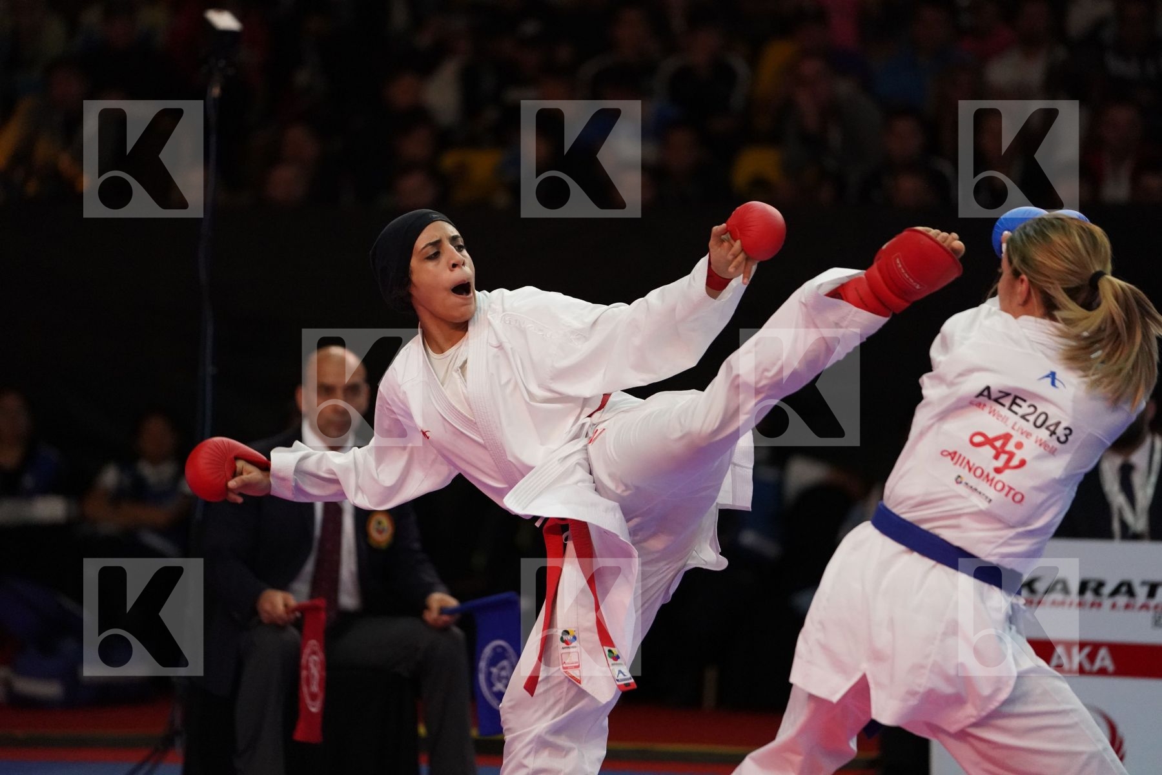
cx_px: 581
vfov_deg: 6.9
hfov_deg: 10.3
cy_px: 388
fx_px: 6455
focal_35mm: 200
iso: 6400
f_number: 2.8
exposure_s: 1/1000
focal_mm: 200
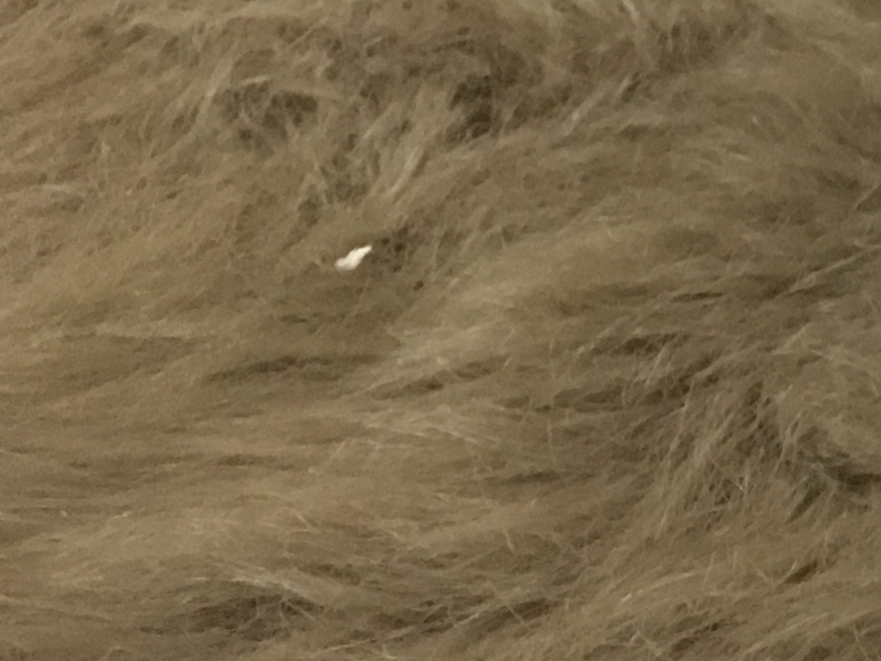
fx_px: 3155
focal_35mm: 124
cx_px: 1826
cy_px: 14
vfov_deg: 11.8
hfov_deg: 13.4
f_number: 2.2
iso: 125
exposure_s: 1/8
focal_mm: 4.15
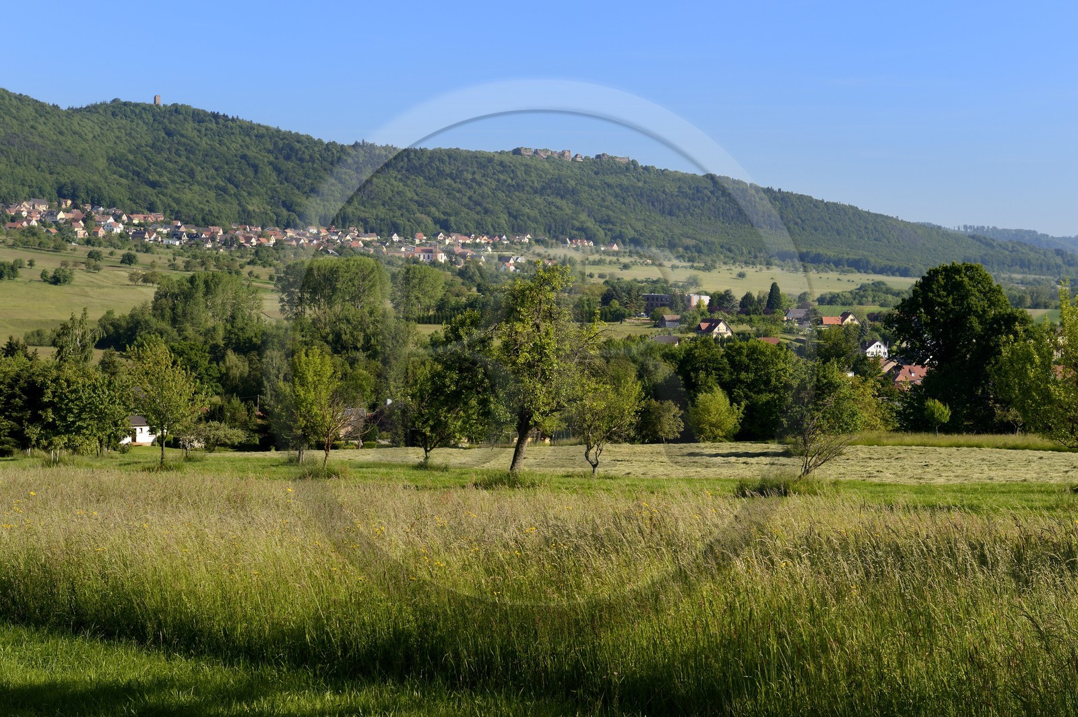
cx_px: 539
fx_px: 1855
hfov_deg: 32.4
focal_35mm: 62
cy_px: 358
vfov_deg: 21.9
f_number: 10
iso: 200
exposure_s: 1/250
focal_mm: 62
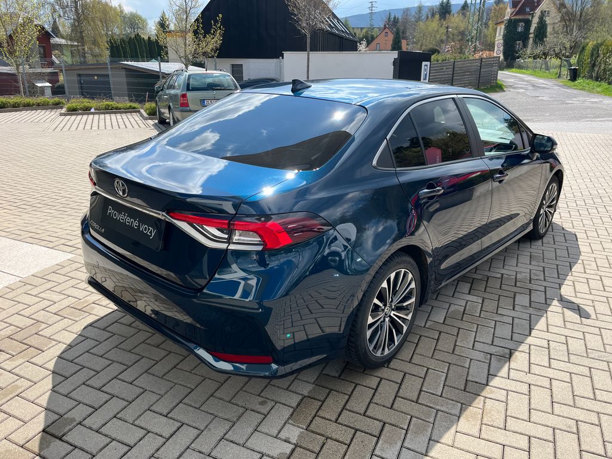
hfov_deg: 67.3
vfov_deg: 53.1
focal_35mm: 26
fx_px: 460
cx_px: 306
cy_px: 230
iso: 50
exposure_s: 1/1721
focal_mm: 5.1
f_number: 1.6
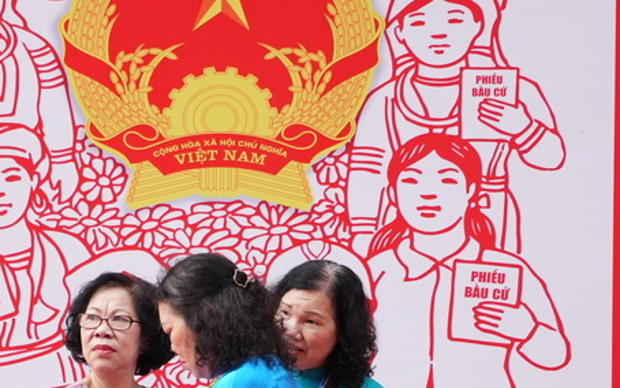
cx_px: 82
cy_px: 284
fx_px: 4124
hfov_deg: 8.6
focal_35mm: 244
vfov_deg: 5.4
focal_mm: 106
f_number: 6.3
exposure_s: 1/160
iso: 640
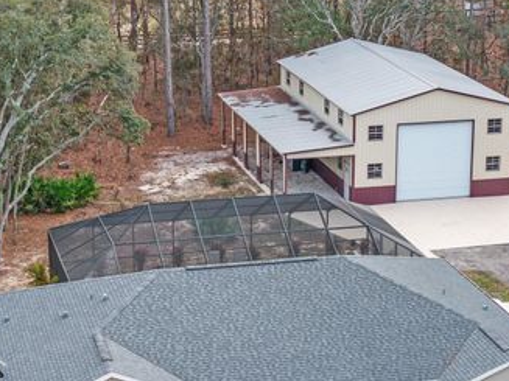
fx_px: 1573
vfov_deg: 13.8
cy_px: 276
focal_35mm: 107
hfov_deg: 18.4
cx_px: 274
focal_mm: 19.35
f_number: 2.8
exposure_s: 1/100
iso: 110
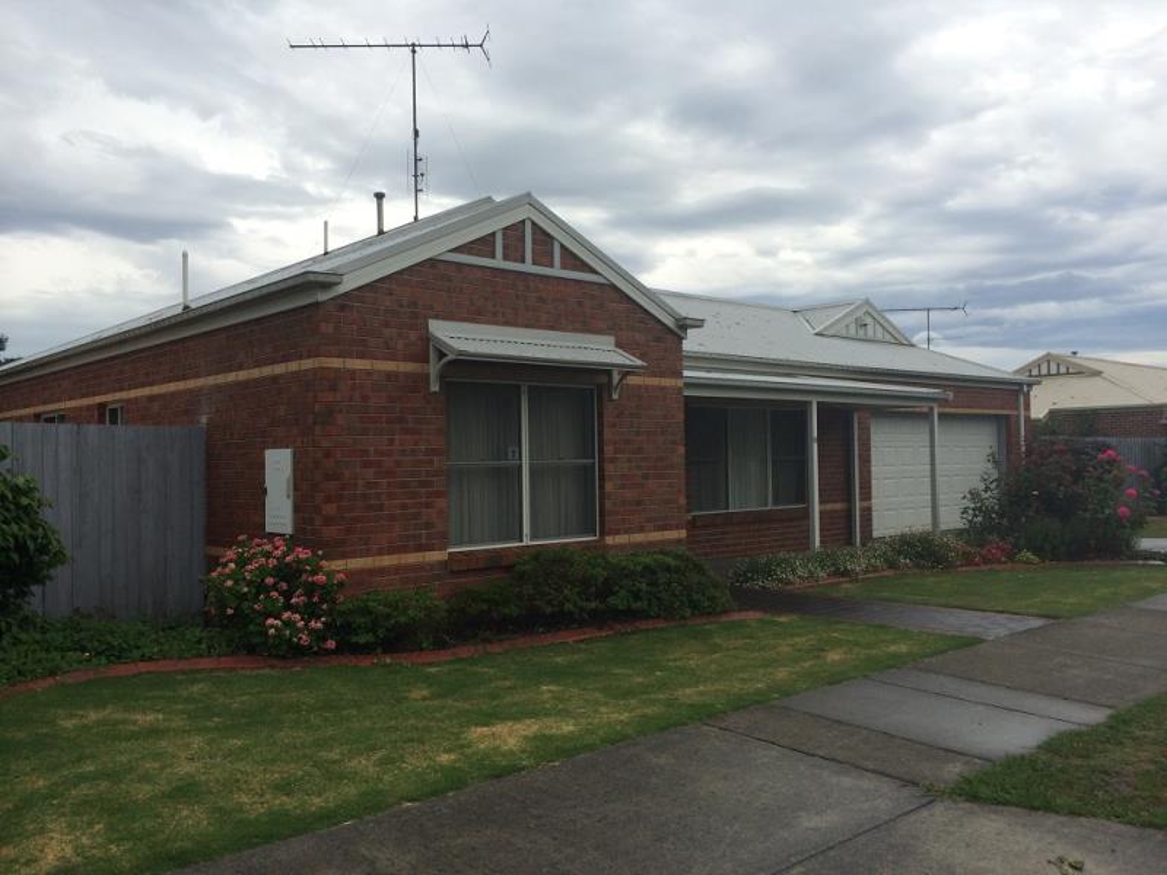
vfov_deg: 46.8
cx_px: 584
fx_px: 1011
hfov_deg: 60.0
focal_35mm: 30
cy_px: 438
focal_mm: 4.12
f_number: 2.2
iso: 32
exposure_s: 1/1368
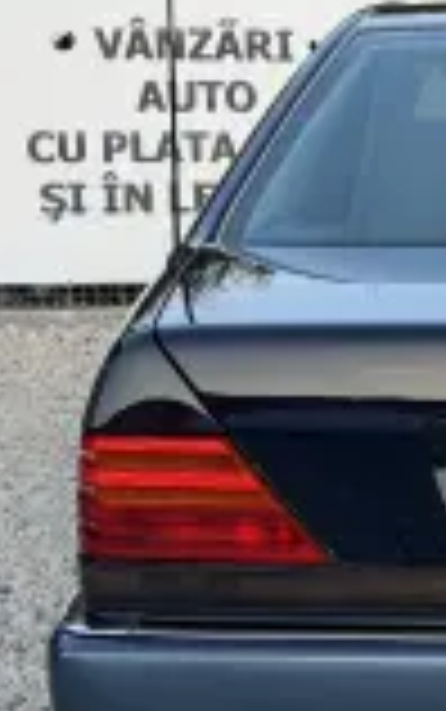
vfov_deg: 18.0
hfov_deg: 10.9
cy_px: 333
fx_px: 2252
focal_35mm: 116
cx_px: 685
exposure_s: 1/458
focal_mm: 6.76
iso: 64
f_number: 1.78
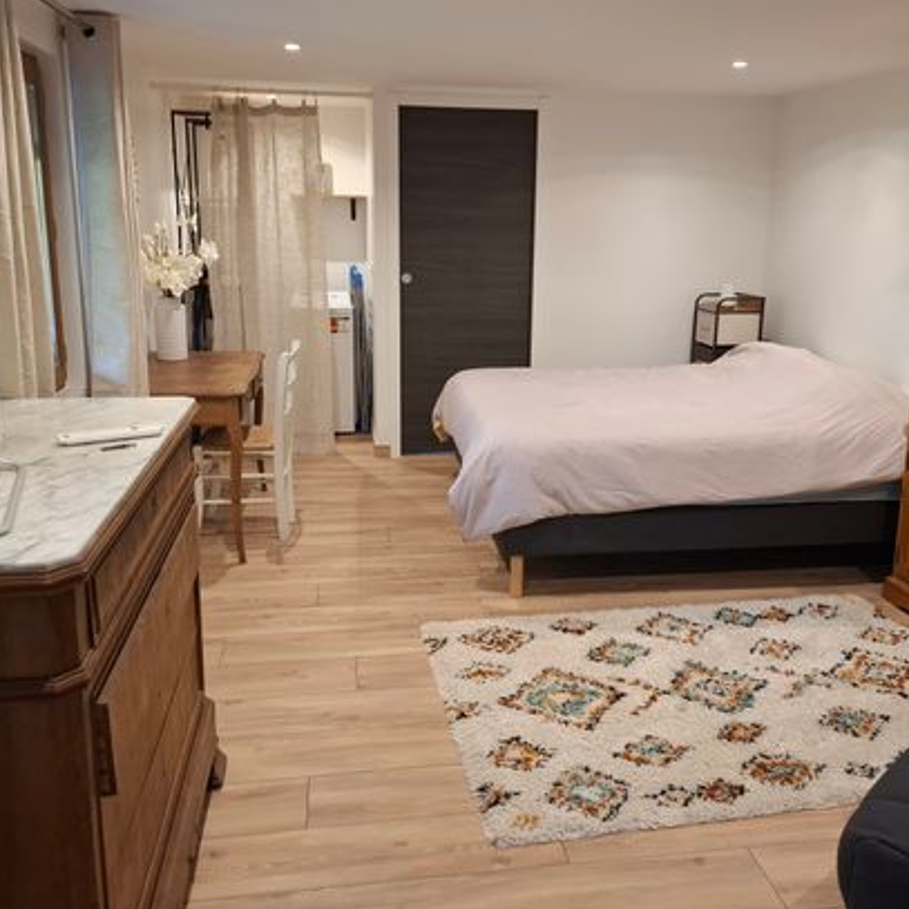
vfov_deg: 54.0
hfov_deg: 54.0
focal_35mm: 30
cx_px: 471
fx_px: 891
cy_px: 422
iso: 250
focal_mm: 5.54
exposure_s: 1/33
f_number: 1.8
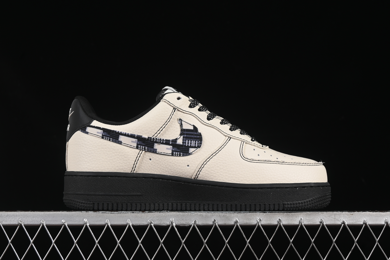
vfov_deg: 18.2
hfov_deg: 27.0
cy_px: 130
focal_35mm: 75
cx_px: 195
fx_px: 812
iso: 160
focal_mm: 50
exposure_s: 1/60
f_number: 8
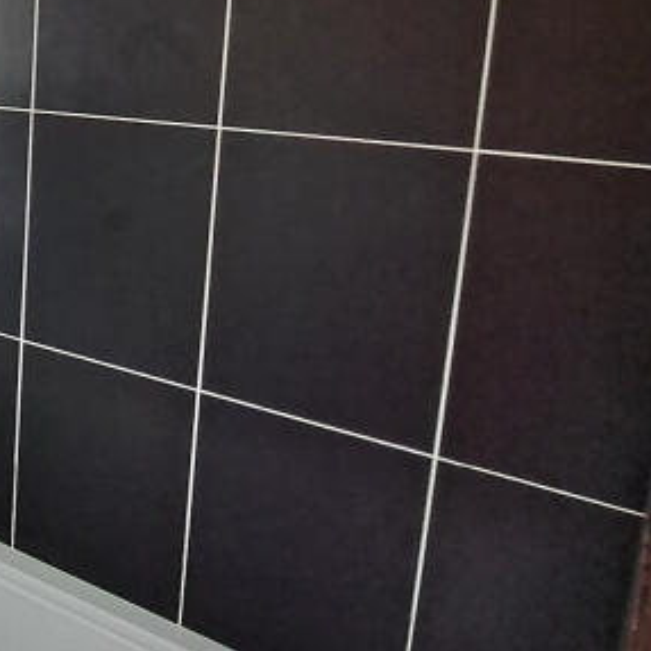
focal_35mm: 41
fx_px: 872
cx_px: -250
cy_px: 145
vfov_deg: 39.6
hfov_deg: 29.9
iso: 100
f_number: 2.2
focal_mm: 1.74
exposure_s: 1/50
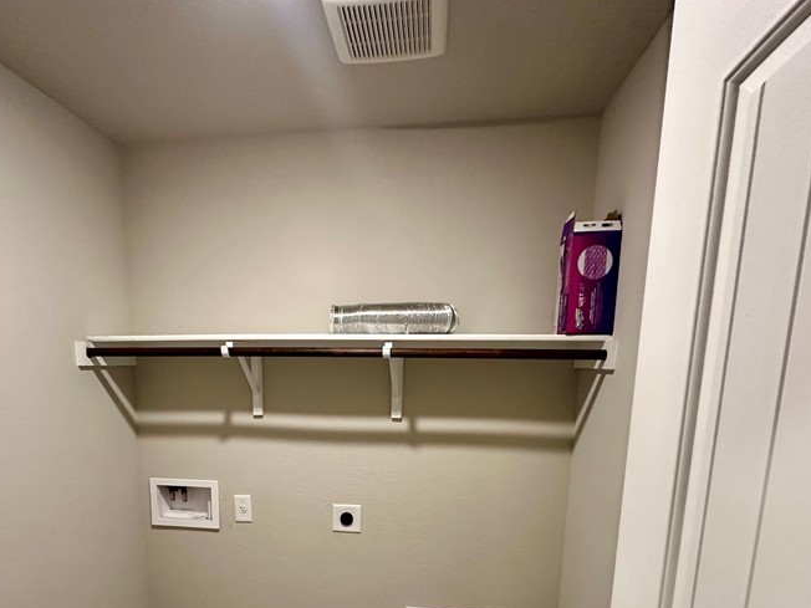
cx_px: 347
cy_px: 455
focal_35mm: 22
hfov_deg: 75.9
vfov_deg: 58.0
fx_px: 515
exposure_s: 1/60
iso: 320
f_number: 2.2
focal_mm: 2.22
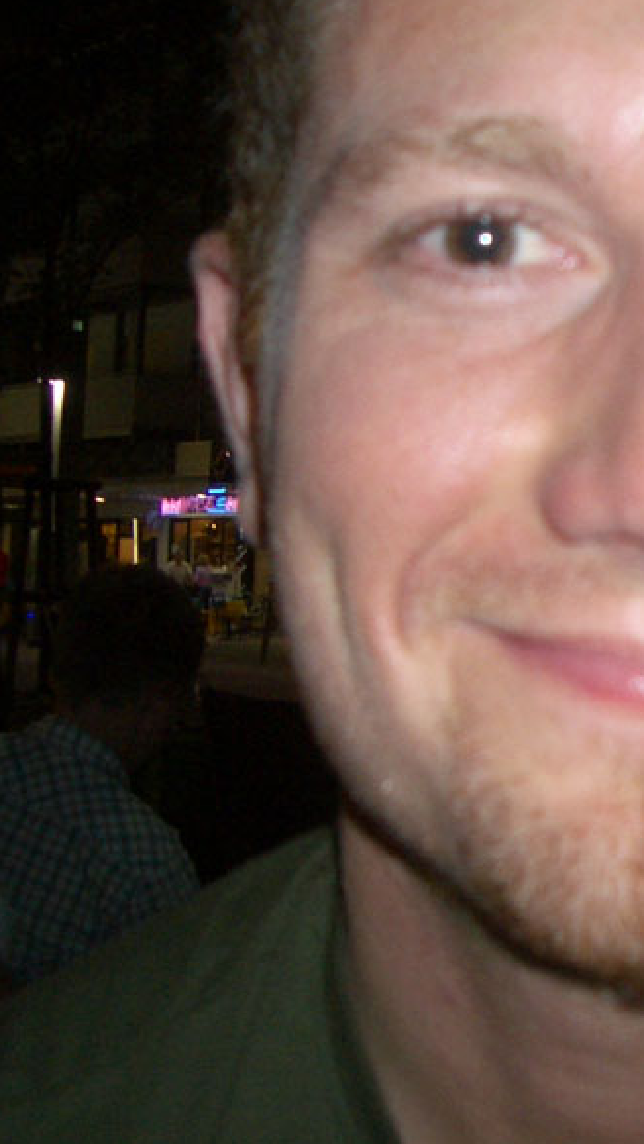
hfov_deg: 17.2
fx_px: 2034
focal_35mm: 67
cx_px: 781
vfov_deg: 31.4
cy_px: 508
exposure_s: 1/60
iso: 100
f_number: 2.6
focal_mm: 5.8
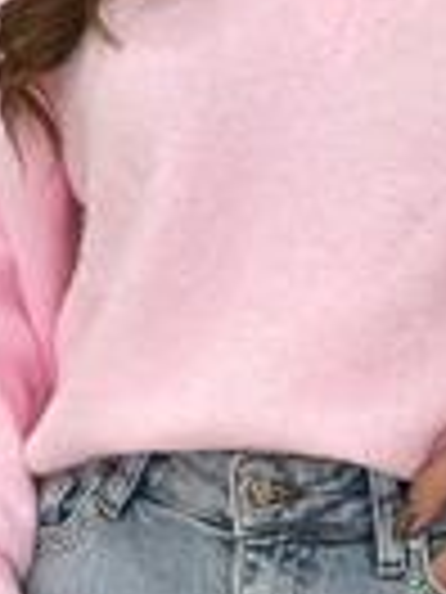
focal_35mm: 194
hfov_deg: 7.6
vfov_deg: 10.2
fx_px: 3333
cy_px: 209
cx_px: 360
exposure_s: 1/230
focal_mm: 6.86
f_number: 1.78
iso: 80
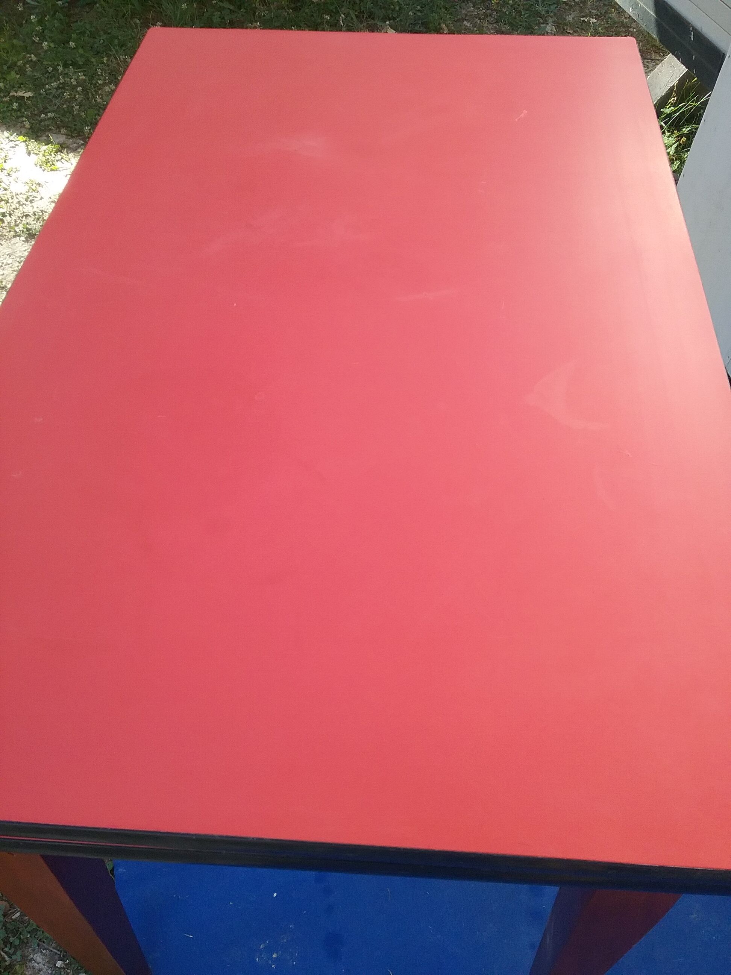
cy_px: 488
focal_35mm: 31
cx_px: 366
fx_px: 873
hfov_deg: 45.4
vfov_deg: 58.4
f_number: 2.2
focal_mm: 3.3
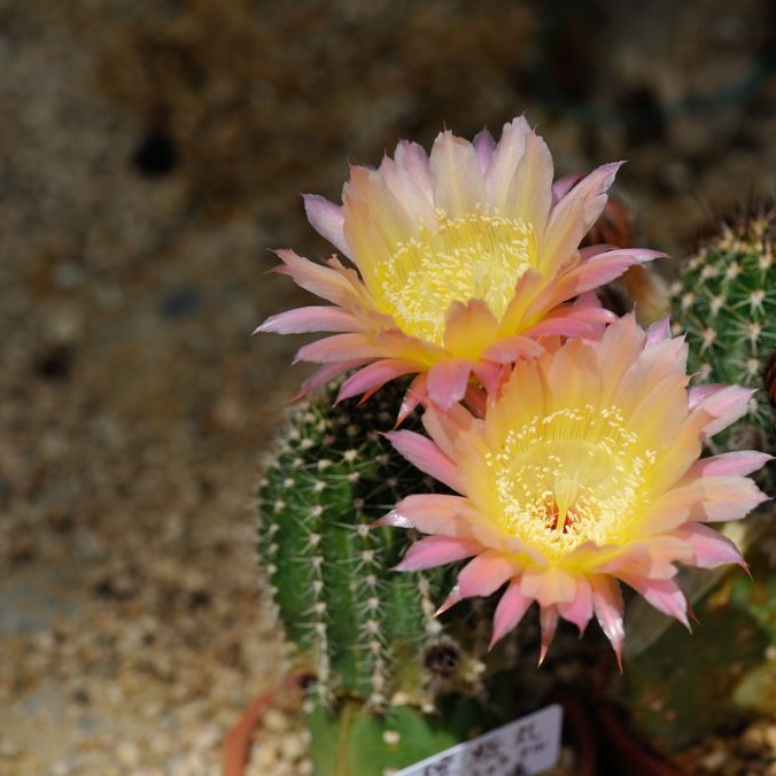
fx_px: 3424
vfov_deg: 12.9
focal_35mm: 135
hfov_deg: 12.9
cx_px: 504
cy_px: 386
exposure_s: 1/800
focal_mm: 105
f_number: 6.3
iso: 200
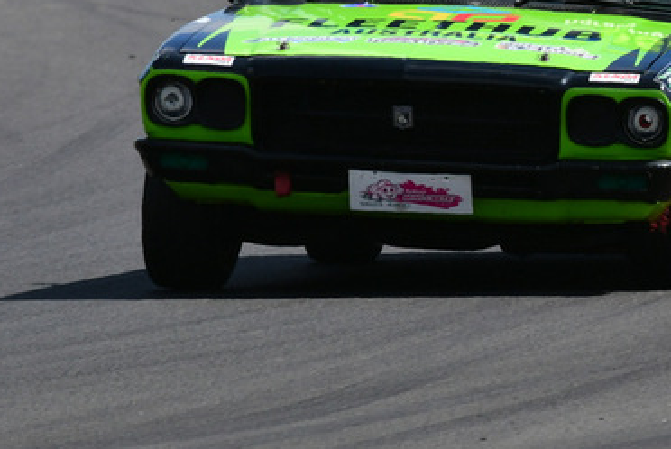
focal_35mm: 1289
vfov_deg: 1.1
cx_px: 613
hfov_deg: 1.6
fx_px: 24053
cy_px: 67
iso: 400
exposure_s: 1/500
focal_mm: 400
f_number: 13
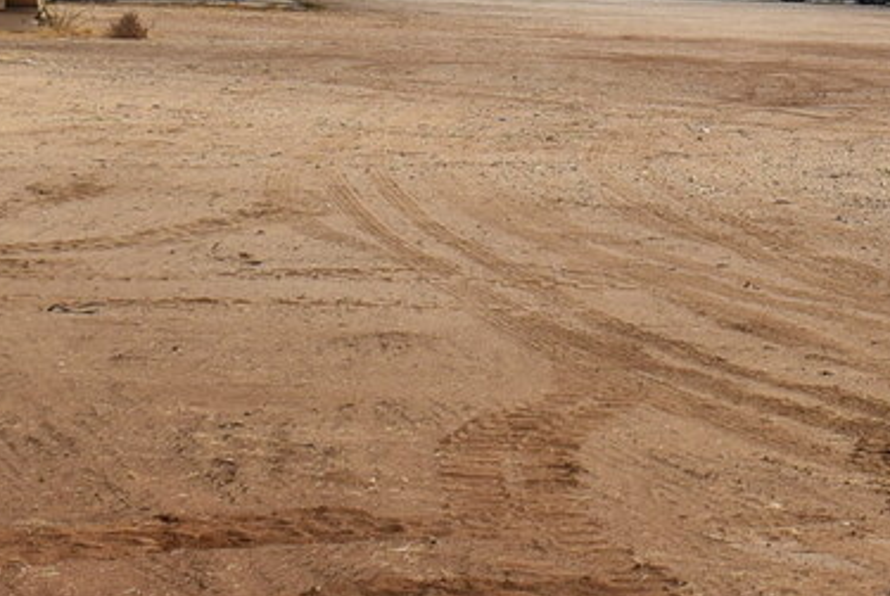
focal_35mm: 155
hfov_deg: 12.7
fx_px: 3836
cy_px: -55
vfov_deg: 8.8
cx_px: 1272
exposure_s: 1/320
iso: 100
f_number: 9
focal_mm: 24
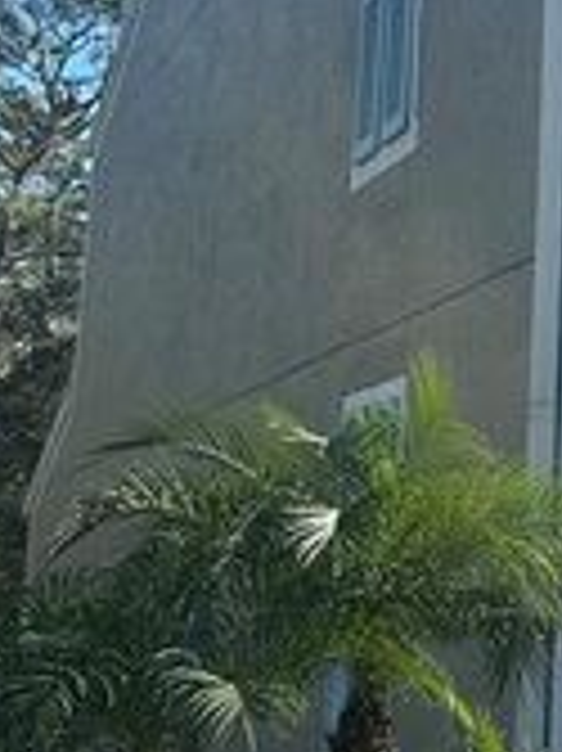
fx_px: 2081
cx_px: 733
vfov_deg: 20.3
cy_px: 196
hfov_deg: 14.7
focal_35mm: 96
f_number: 1.78
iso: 80
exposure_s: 1/2660
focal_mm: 6.86
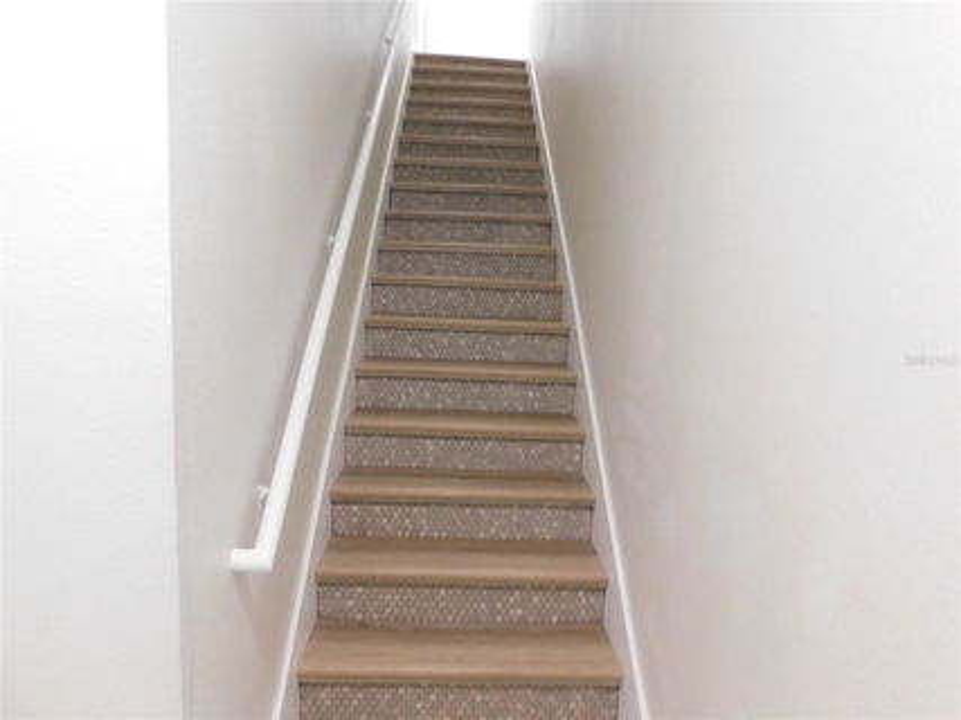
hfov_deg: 73.9
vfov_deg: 58.9
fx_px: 638
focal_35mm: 23
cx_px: 480
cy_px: 360
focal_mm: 4
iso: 800
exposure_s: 1/8
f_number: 3
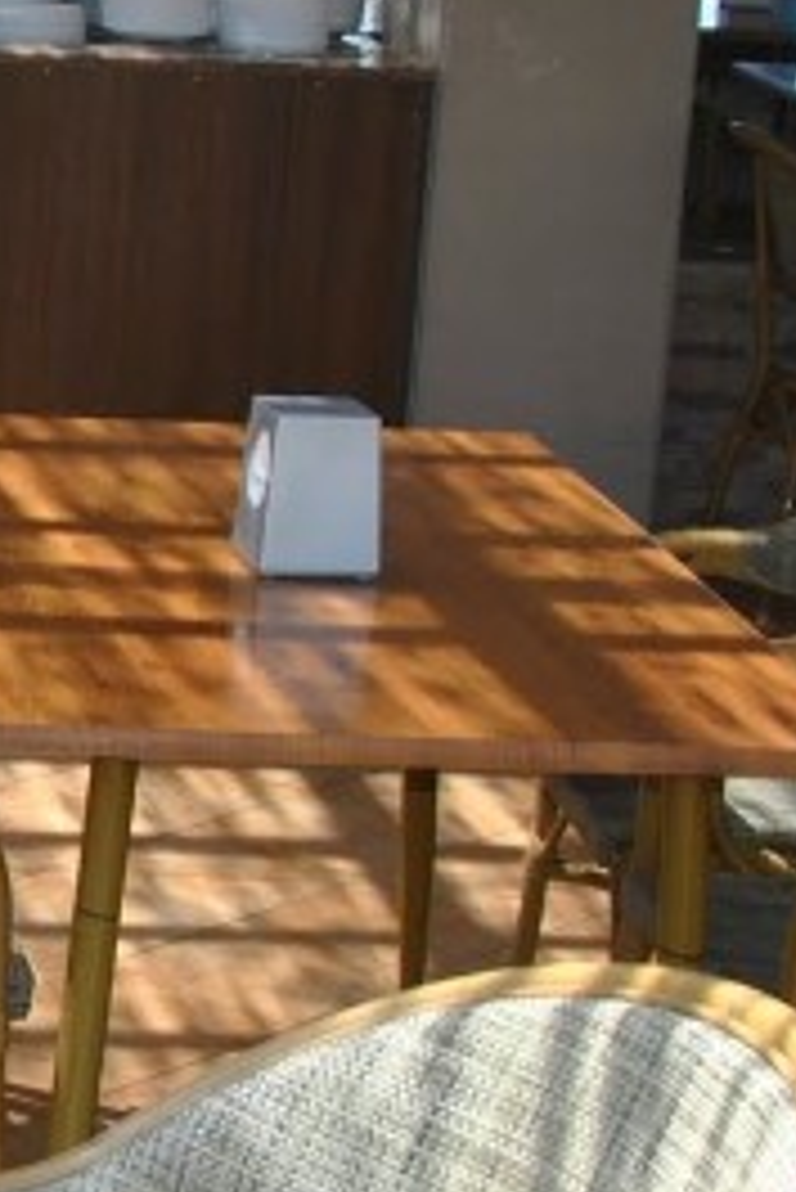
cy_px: 657
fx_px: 4306
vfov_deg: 15.8
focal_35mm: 130
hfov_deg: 10.2
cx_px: -394
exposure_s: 1/200
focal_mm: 20
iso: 100
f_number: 5.6
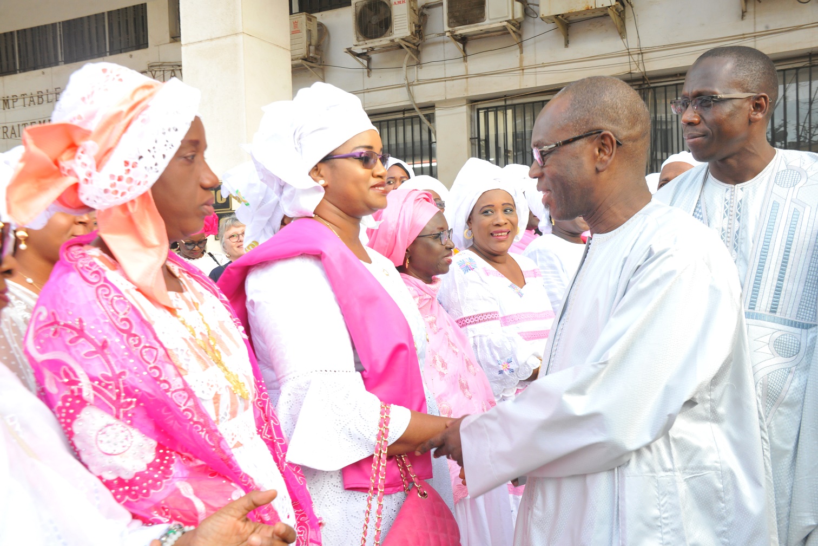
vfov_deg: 36.9
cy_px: 273
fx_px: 818
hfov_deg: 53.1
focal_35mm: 36
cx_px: 409
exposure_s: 1/100
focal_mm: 36
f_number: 11
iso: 1600
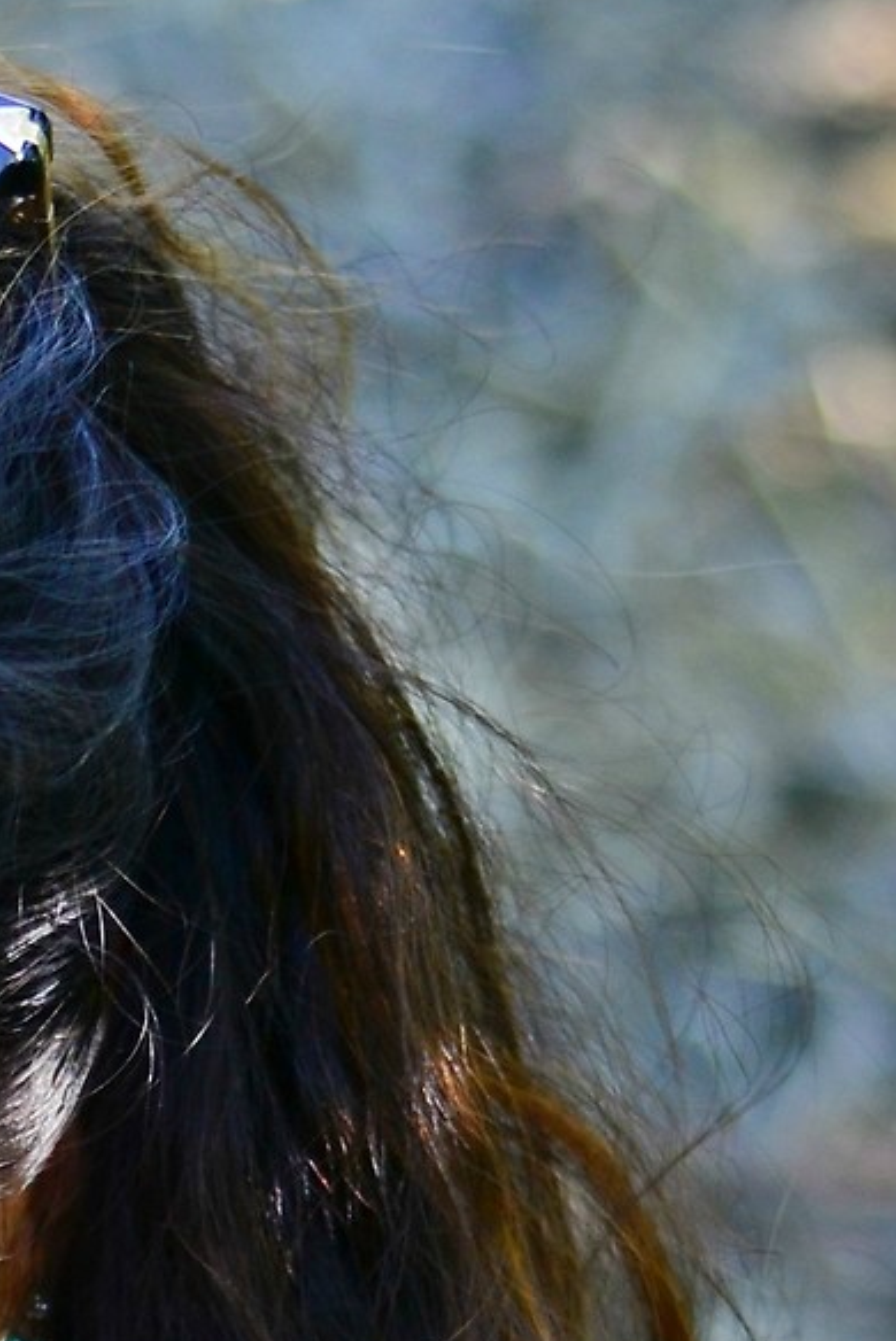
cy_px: 1959
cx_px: -682
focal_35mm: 308
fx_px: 11484
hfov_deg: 4.4
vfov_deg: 6.6
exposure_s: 1/320
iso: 100
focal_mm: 50
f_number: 2.2
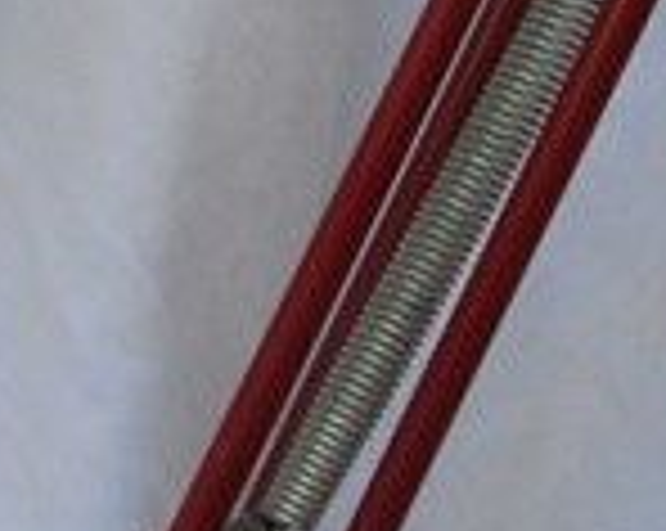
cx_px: -191
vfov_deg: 4.6
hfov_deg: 5.8
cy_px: -590
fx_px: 6555
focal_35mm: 333
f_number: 5.2
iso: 100
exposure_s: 1/50
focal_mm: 10.1
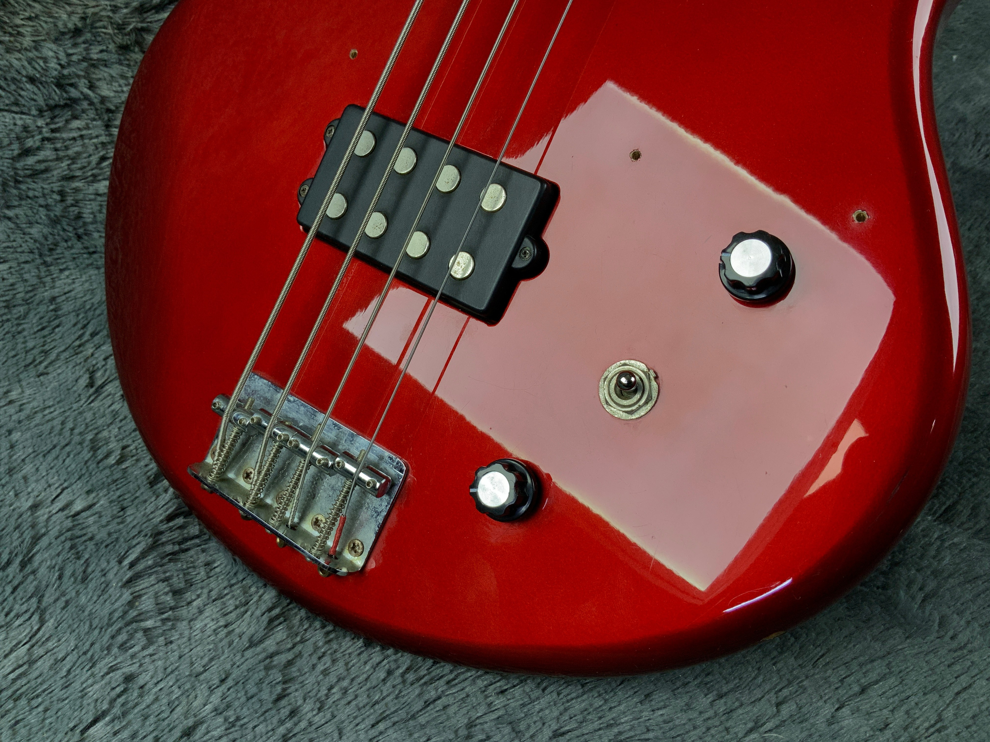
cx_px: 495
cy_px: 371
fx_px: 829
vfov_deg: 48.2
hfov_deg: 61.7
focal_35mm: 29
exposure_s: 1/100
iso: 50
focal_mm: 3
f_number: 1.8
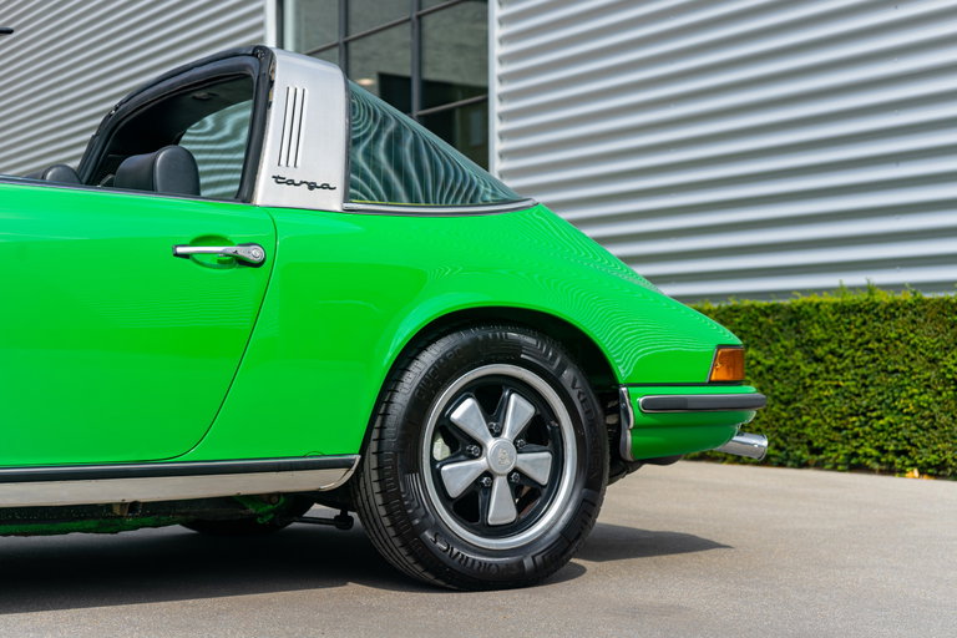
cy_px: 319
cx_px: 478
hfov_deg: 34.5
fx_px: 1542
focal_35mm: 58
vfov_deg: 23.4
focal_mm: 58
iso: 50
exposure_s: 1/100
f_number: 5.6
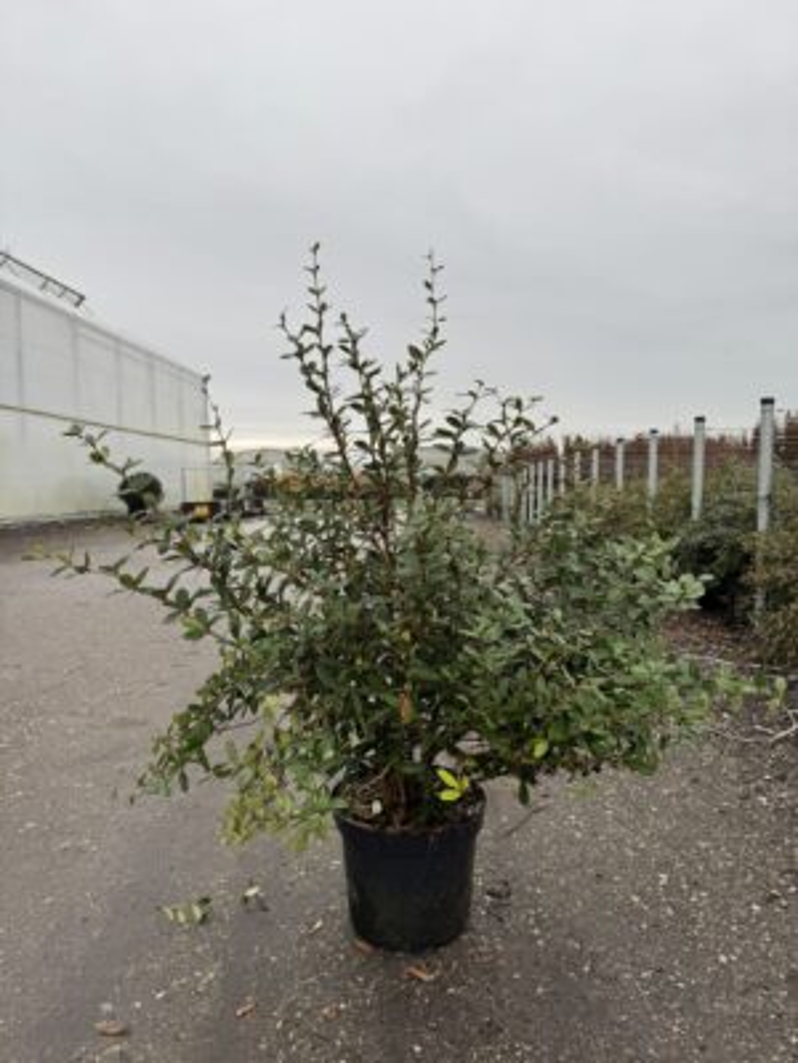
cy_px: 532
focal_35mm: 24
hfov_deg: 56.8
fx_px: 738
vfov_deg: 71.6
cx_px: 399
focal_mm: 6.76
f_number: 1.78
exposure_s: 1/567
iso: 80
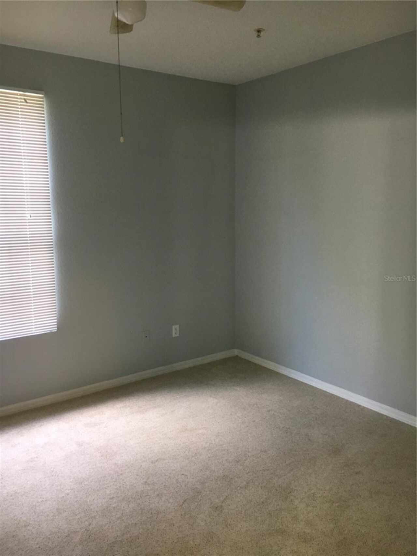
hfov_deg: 48.2
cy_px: 278
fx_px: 466
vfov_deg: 61.7
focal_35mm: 29
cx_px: 208
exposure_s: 1/30
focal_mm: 4.15
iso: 100
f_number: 2.2
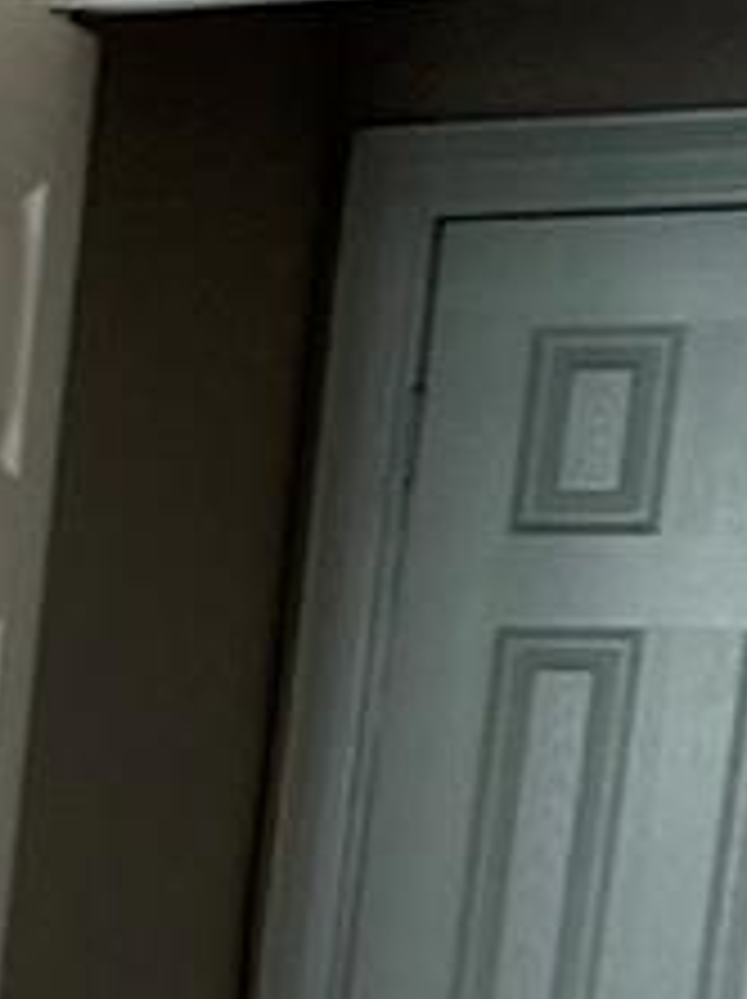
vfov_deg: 14.0
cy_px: 1611
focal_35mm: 130
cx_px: -1166
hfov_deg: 9.8
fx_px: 3748
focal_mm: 6.76
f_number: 1.78
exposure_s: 1/60
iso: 320
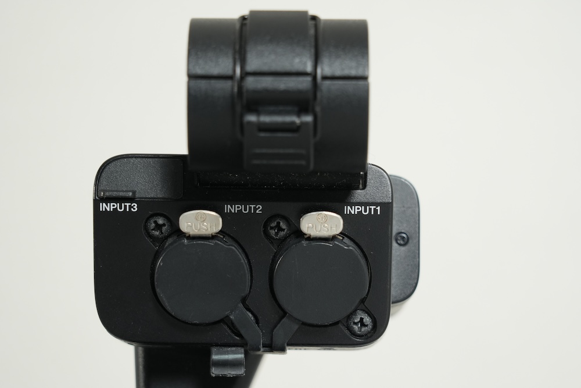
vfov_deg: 13.0
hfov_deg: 19.5
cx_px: 290
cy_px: 194
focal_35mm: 105
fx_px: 1695
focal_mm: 105
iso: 1600
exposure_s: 1/100
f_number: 8
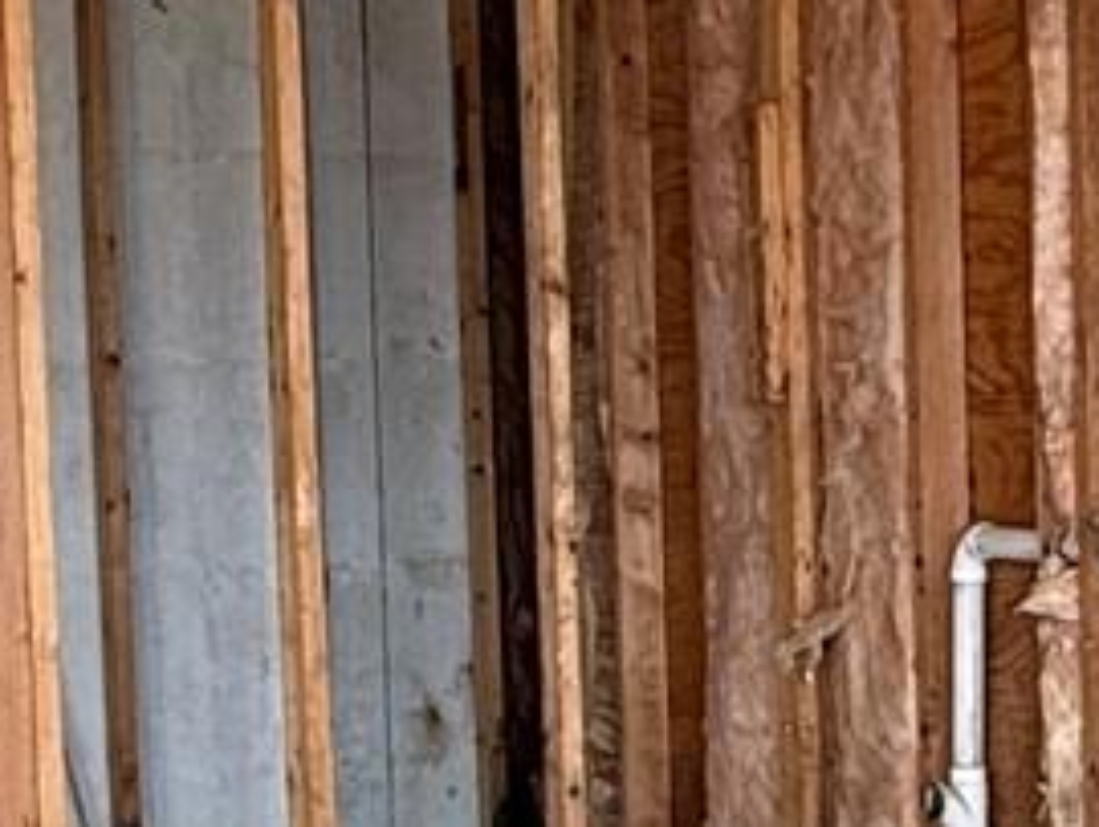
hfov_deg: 17.3
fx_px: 3368
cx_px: 1469
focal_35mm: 106
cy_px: 619
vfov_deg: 13.9
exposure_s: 1/99
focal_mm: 2.22
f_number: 2.2
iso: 64
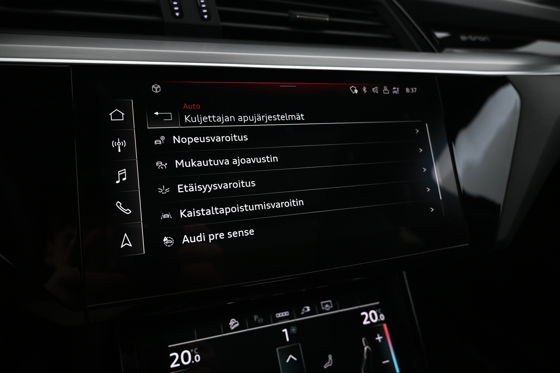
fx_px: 373
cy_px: 186
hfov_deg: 73.7
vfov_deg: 53.1
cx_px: 280
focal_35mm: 24
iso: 900
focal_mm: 16
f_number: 3.5
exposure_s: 1/25
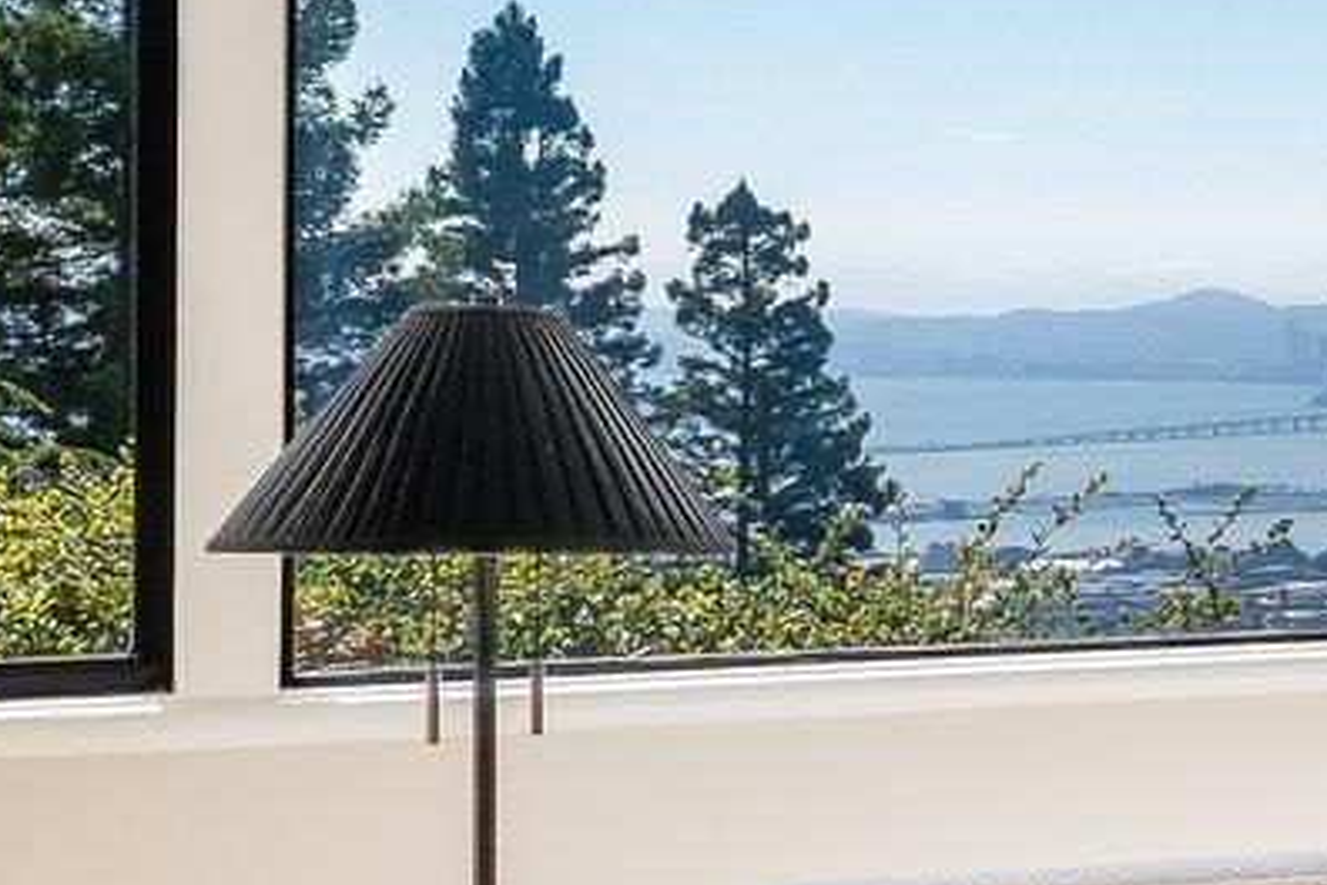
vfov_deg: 12.3
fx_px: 4091
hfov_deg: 13.6
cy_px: 313
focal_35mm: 111
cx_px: 3143
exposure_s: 1/50
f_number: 11
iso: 200
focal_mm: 22
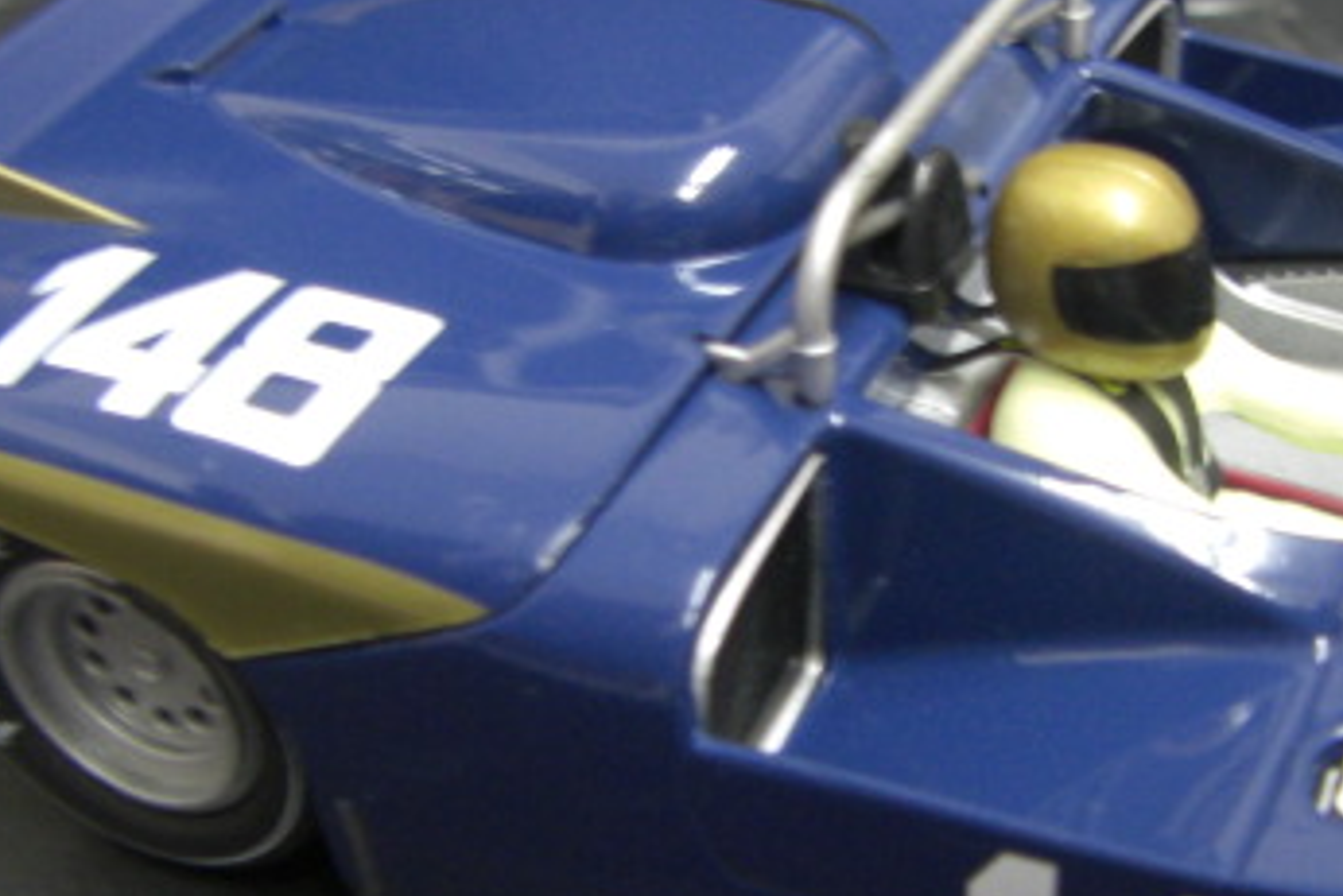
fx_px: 2724
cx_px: 815
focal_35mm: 73
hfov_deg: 27.6
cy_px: 485
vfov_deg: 18.7
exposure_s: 1/10
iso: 200
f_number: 3.4
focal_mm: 6.3
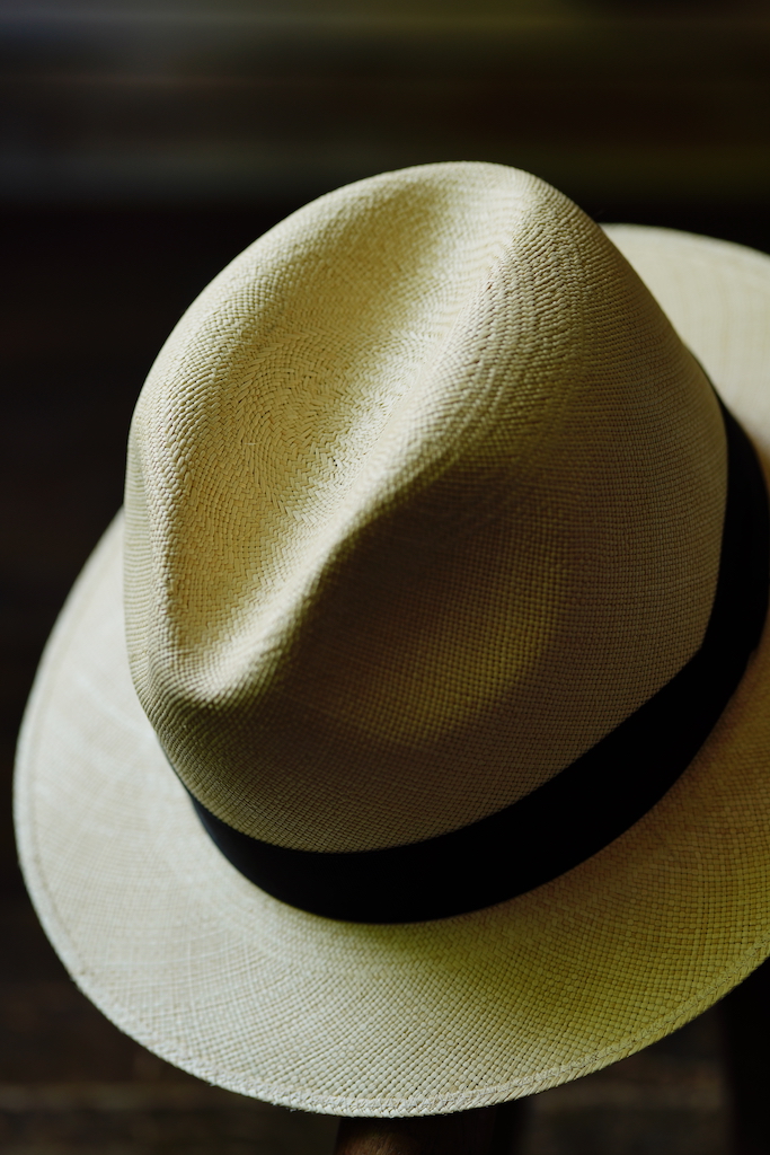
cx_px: 385
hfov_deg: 16.1
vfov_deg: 23.9
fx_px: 2726
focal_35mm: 85
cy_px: 578
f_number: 3.2
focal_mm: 85
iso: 100
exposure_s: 1/60
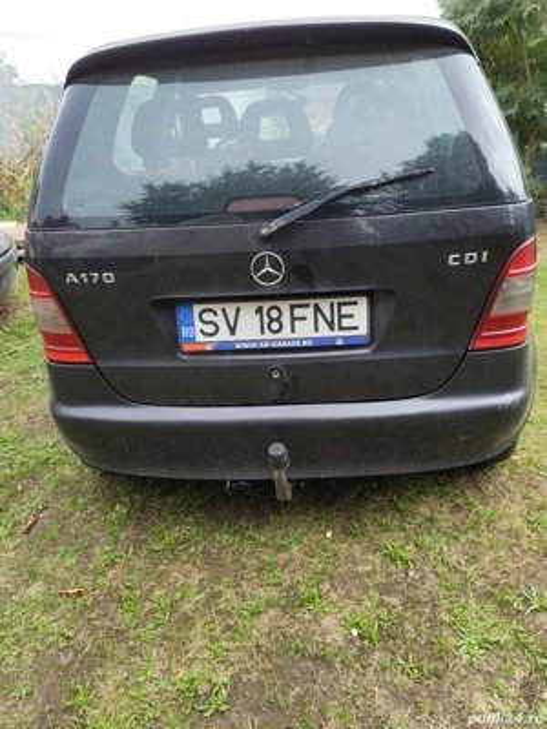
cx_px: 274
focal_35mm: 23
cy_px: 364
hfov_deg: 58.9
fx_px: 485
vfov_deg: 73.9
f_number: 1.88
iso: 50
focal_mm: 5.56
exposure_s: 1/245
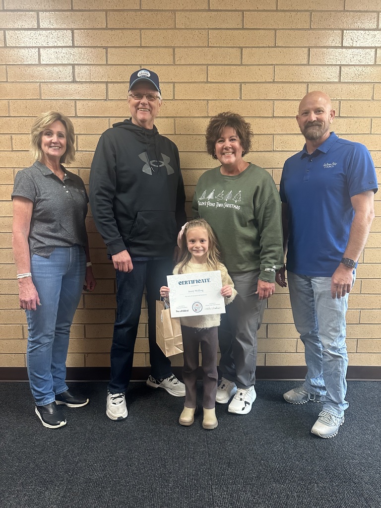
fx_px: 352
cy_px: 254
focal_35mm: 24
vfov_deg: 71.6
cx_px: 190
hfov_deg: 56.8
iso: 400
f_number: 1.78
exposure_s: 1/60
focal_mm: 6.86
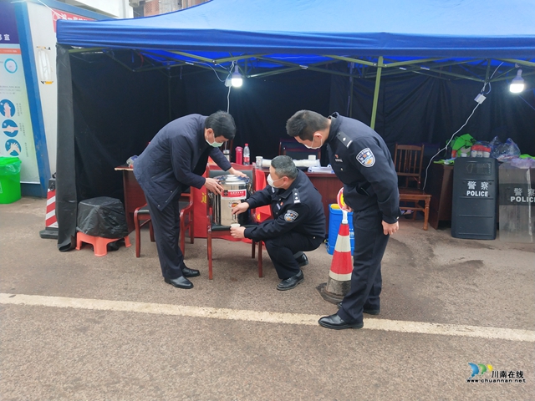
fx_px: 464
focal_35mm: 30
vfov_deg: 46.8
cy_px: 200
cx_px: 268
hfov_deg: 60.0
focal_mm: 3.95
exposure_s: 1/100
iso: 127
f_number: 1.8
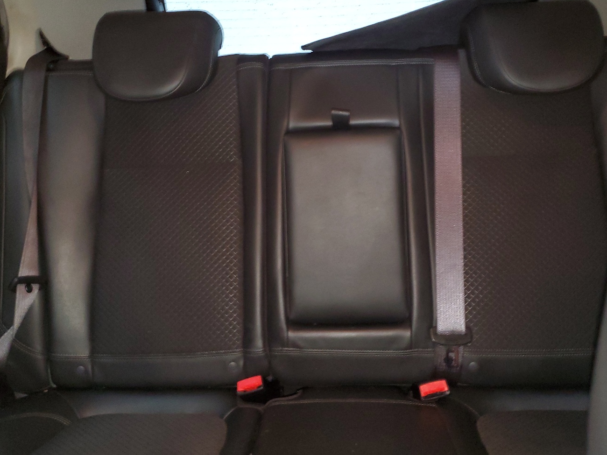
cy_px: 199
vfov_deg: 44.1
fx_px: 561
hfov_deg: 56.8
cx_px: 316
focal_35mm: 32
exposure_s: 1/15
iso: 292
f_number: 1.5
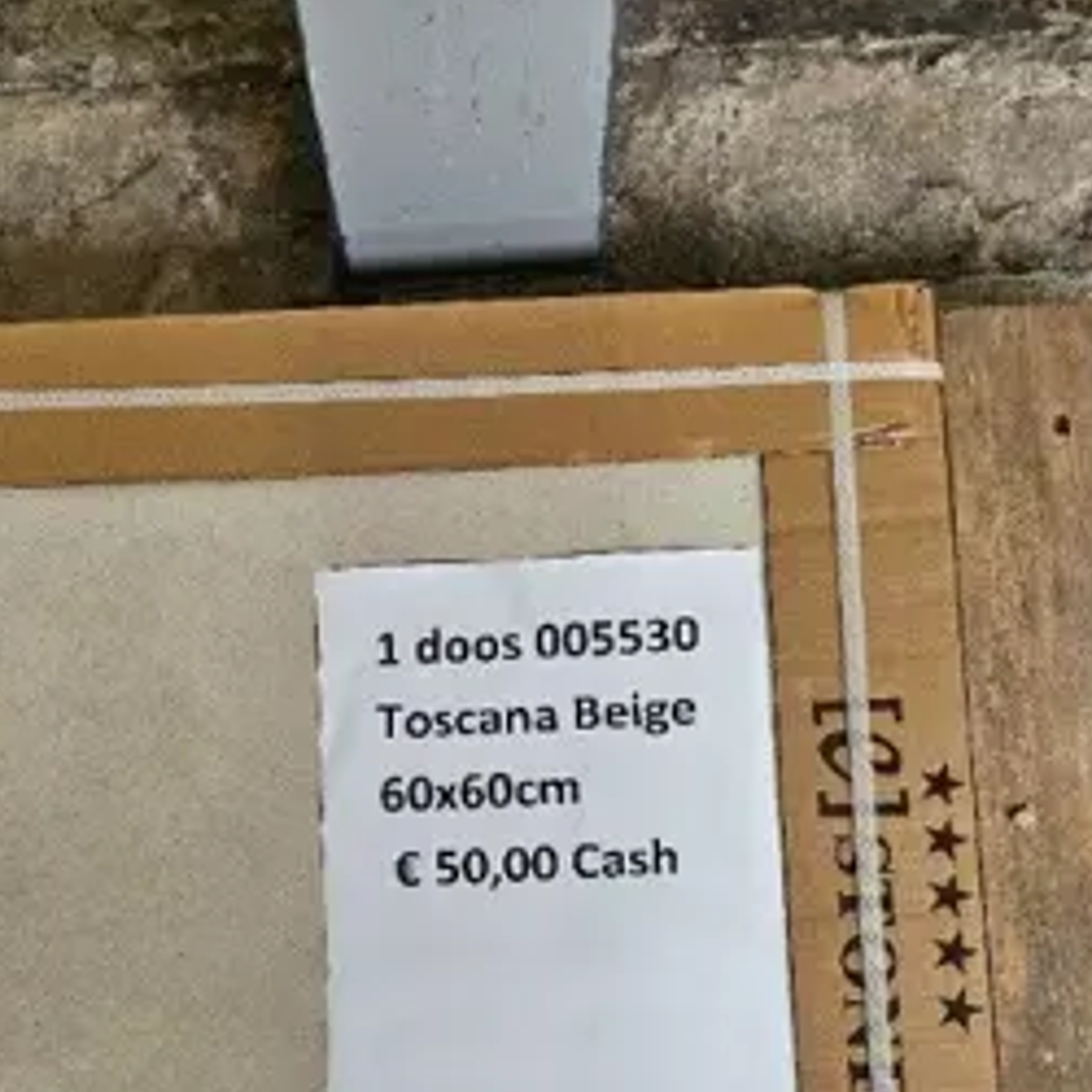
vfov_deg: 39.8
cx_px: 502
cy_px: 974
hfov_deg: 42.8
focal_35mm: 39
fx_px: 1392
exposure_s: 1/100
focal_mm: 6.3
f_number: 1.7
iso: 64
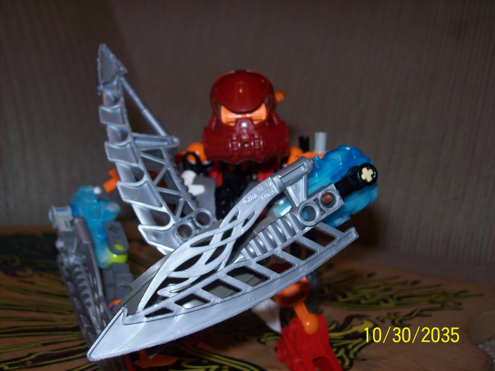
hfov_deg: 42.1
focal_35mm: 45
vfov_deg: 32.2
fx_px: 643
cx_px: 248
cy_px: 186
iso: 80
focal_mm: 7.6
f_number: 3
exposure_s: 1/73.6
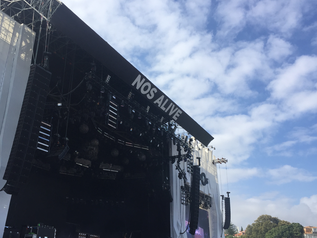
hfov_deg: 51.2
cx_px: 136
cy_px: 128
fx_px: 330
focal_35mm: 36
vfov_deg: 39.6
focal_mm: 4.15
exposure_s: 1/1412
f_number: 2.2
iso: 32
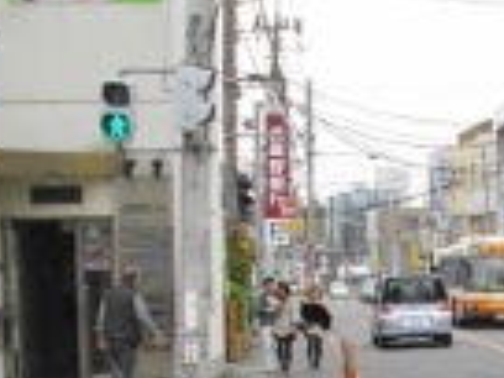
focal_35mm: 118
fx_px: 1718
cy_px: 391
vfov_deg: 12.4
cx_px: 693
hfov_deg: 15.7
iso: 100
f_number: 2.9
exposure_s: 1/500
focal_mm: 5.7
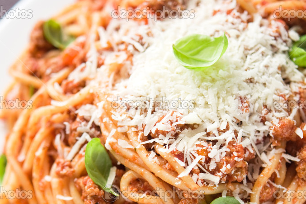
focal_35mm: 136
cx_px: 153
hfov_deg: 15.1
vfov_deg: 10.0
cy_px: 194
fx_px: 1156
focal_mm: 60
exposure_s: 1/125
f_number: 3
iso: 100
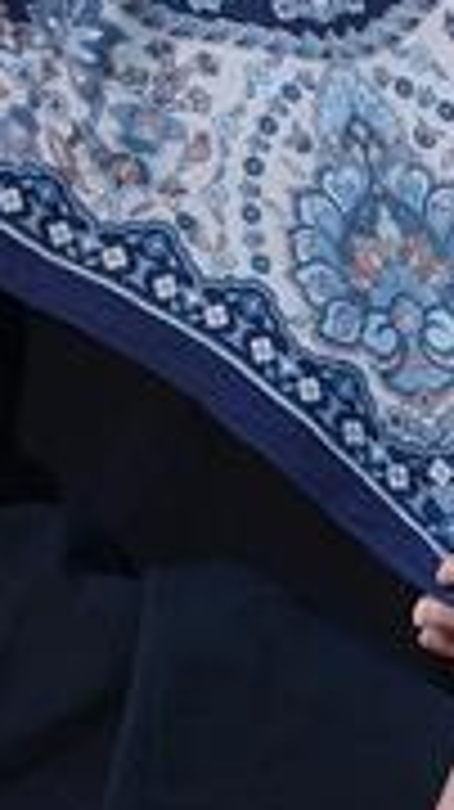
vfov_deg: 6.9
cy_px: -212
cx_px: 297
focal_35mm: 310
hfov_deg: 3.9
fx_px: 6647
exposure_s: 1/200
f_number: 3.2
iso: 640
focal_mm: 115
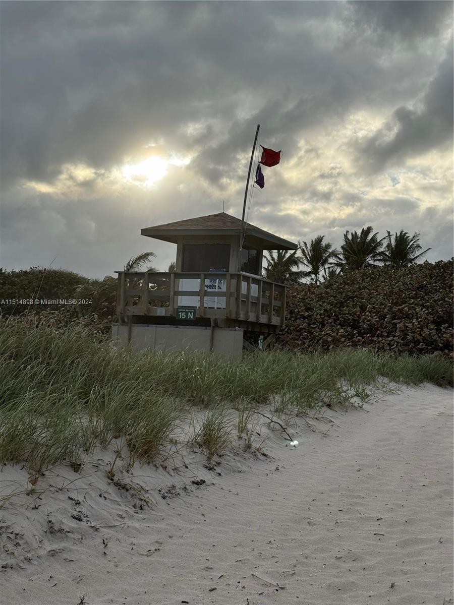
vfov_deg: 39.7
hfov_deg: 30.3
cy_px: 302
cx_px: 227
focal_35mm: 48
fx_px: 839
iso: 64
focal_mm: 6.86
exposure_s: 1/4049
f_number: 1.78
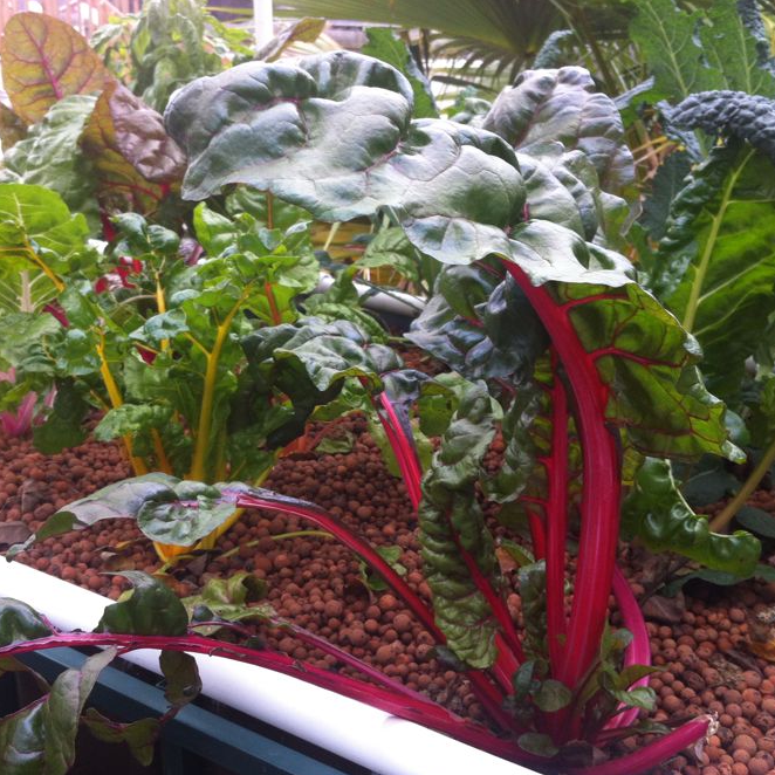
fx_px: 1064
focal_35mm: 42
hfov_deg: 40.0
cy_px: 391
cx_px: 336
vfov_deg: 40.0
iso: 100
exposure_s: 1/120
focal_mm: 3.85
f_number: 2.8
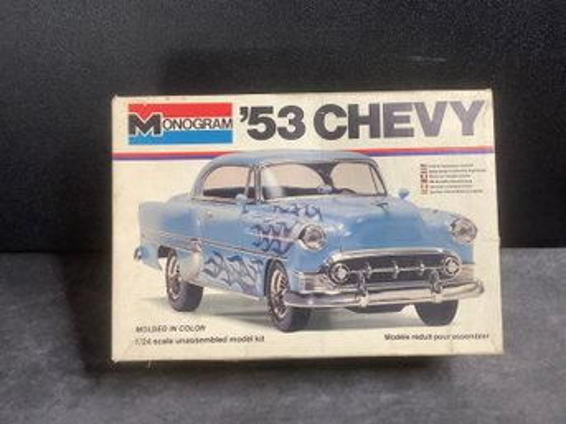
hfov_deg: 58.4
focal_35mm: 31
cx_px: 283
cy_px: 212
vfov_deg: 45.4
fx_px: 507
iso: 100
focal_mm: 3.3
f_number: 2.4
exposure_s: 1/60
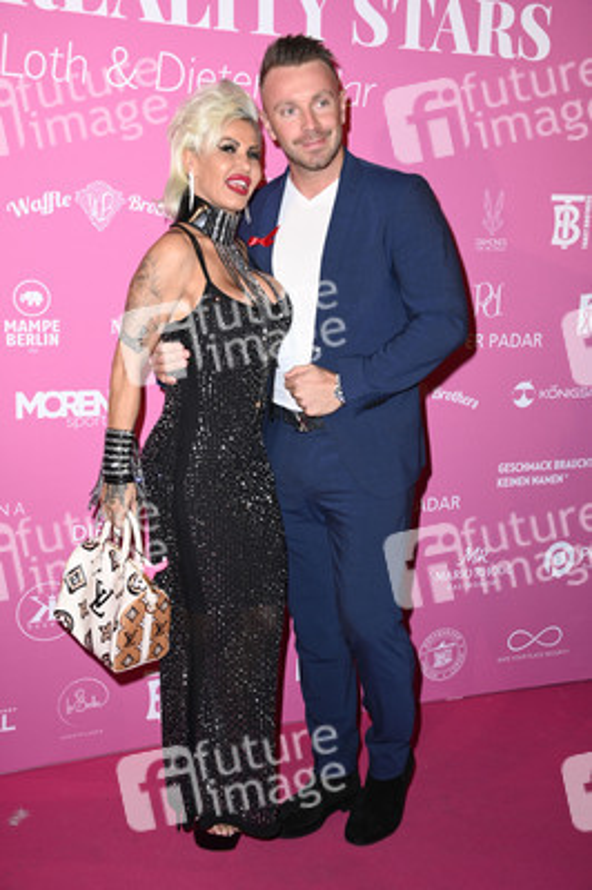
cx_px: 296
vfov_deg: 41.1
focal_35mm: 48
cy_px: 445
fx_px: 1186
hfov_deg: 28.0
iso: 500
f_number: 5.6
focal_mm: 48
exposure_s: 1/200
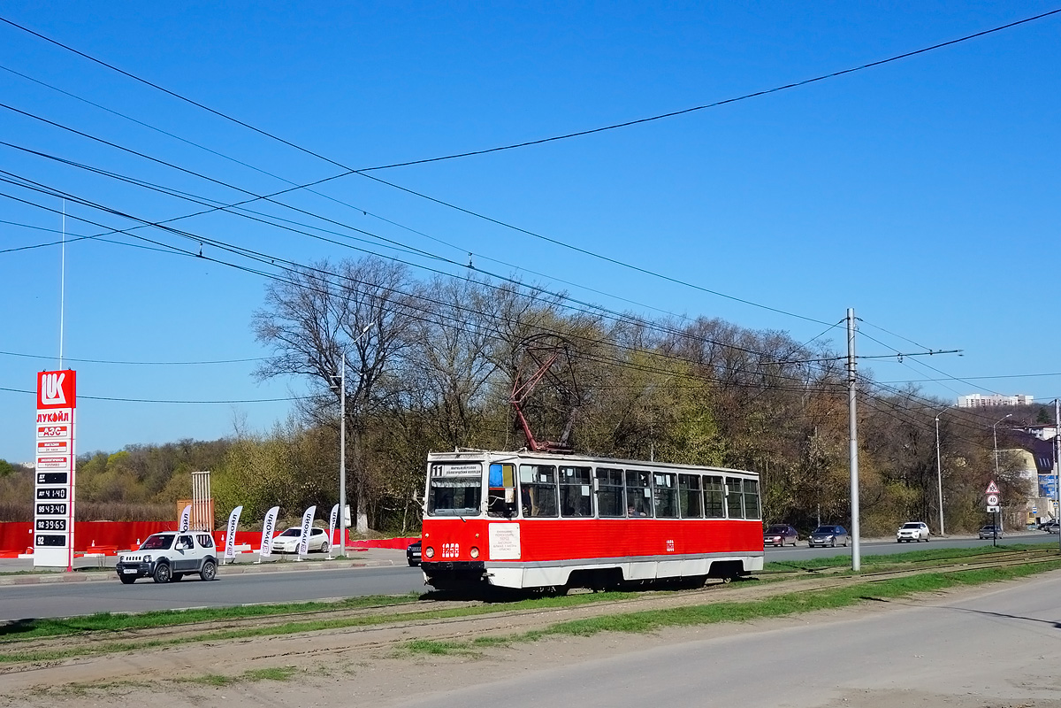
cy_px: 354
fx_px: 1149
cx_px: 530
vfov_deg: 34.2
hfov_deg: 49.6
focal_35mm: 39
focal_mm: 14.4
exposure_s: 1/500
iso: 125
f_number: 9
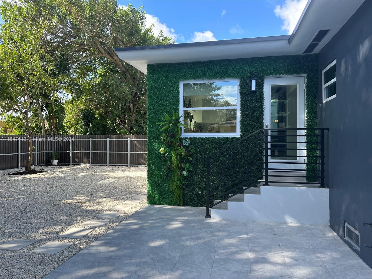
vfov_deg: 56.8
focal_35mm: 24
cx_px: 186
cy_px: 140
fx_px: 258
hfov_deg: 71.6
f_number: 1.78
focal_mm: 6.86
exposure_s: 1/785
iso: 80
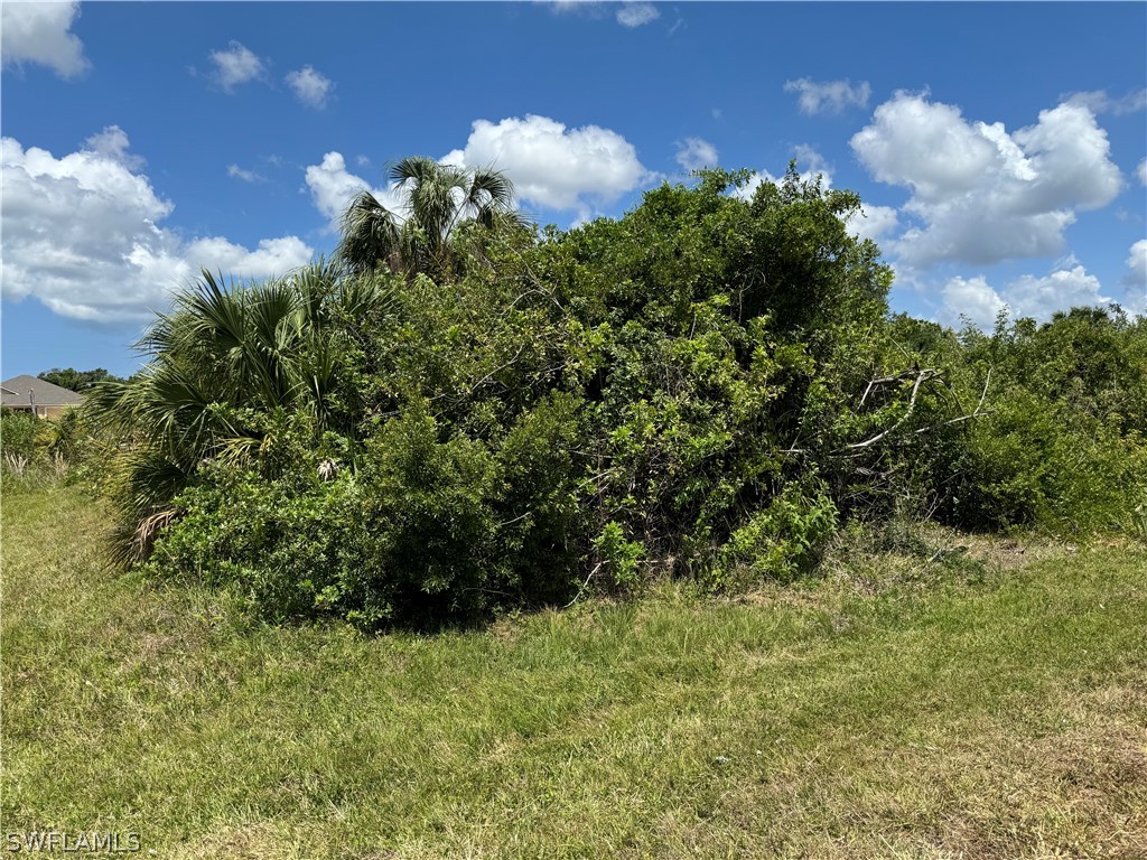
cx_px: 574
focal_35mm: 24
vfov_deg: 56.8
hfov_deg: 71.6
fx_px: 795
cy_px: 430
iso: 80
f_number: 1.78
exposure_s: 1/4310
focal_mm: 6.76
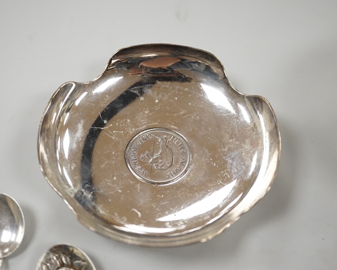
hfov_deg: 36.6
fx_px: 509
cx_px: 155
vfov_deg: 29.7
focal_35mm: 51
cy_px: 136
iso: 2500
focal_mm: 30
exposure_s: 1/640
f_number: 3.5
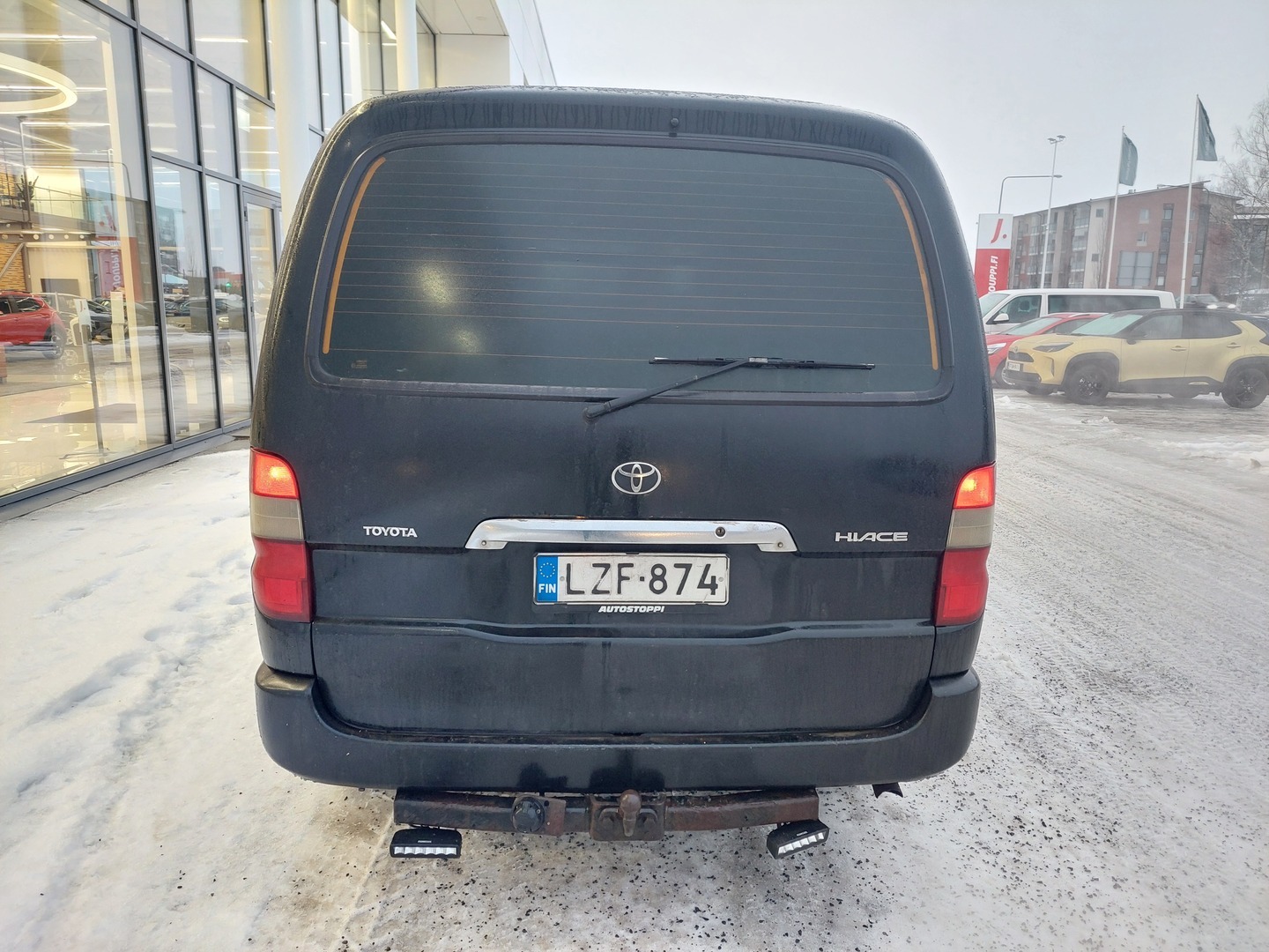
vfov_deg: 54.9
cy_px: 476
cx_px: 634
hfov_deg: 69.4
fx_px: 916
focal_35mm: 25
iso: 160
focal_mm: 5.23
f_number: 1.8
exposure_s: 1/50
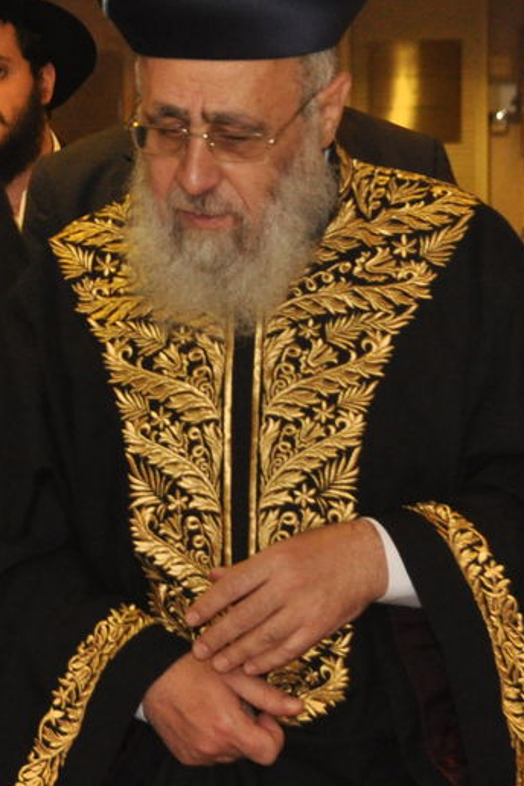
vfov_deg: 8.2
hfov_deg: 5.4
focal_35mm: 252
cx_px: -181
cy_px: 411
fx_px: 5502
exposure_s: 1/60
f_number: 7.1
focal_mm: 62
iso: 1250
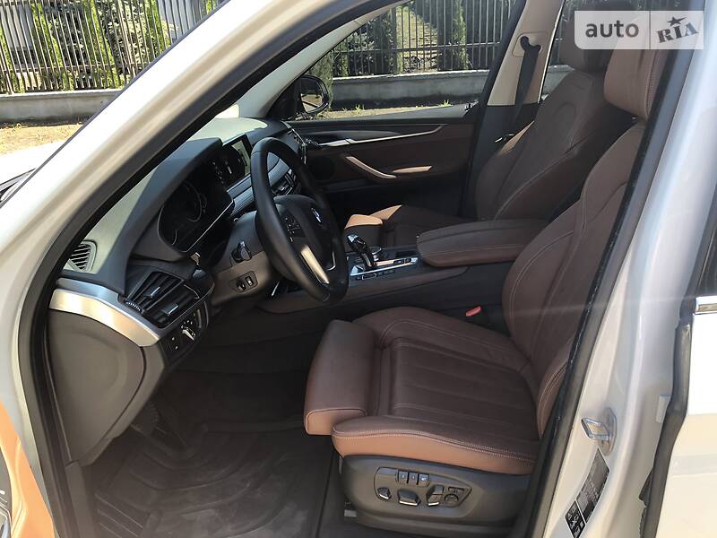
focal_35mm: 28
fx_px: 580
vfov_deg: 49.7
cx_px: 358
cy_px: 269
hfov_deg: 63.4
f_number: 1.8
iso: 40
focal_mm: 4
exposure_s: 1/120
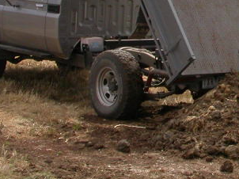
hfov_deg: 14.5
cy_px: 11
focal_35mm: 129
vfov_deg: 11.4
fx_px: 890
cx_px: 326
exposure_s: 1/324
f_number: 7.5
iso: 100
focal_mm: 7.85
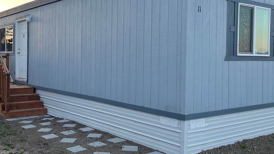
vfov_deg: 28.9
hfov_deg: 49.0
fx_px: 298
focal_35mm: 41
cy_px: 61
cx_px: 104
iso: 32
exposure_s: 1/368
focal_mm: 5.1
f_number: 1.6
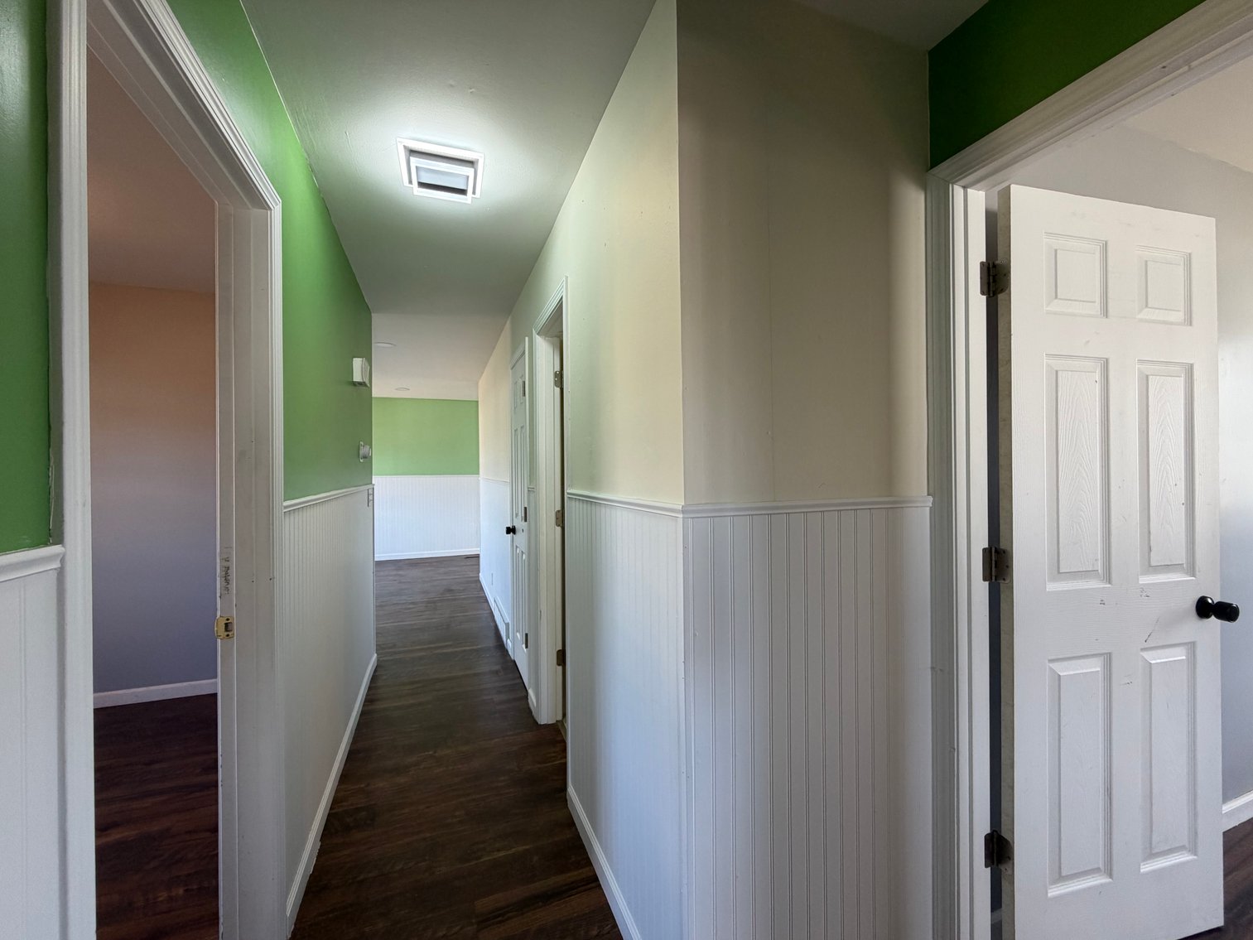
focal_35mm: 14
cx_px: 626
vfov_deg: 85.7
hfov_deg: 102.1
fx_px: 507
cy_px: 470
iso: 125
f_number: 2.2
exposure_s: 1/120
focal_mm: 2.22
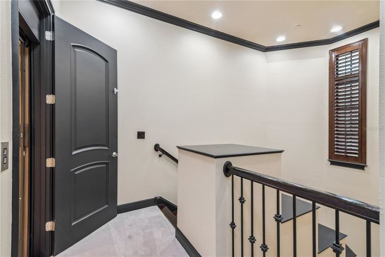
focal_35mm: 16
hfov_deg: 96.7
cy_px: 128
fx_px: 171
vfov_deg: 73.7
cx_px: 192
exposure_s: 1/8
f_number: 9
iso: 320
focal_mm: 16
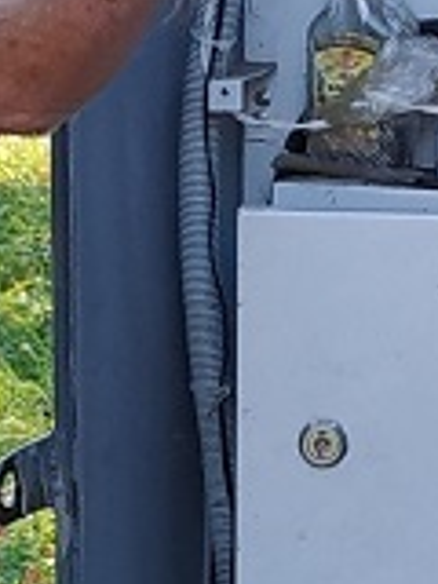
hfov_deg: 8.2
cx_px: 266
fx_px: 3037
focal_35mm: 180
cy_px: 507
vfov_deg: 10.9
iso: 250
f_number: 1.9
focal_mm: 3.94
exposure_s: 1/229
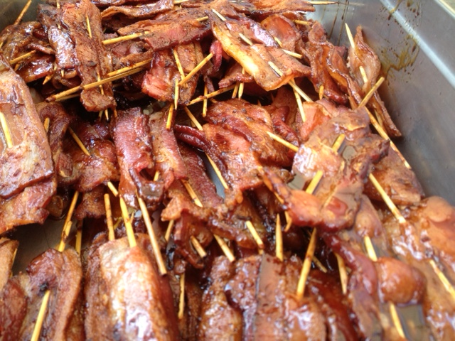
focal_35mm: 35
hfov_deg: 52.6
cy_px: 170
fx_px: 460
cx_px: 228
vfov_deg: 40.7
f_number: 2.4
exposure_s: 1/146
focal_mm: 4.28
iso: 50
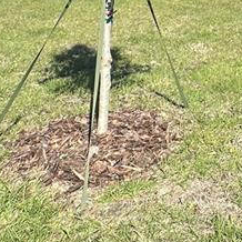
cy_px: -99
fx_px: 459
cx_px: 307
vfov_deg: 24.5
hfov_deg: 25.7
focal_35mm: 58
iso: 40
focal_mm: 2.22
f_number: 2.2
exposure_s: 1/3040
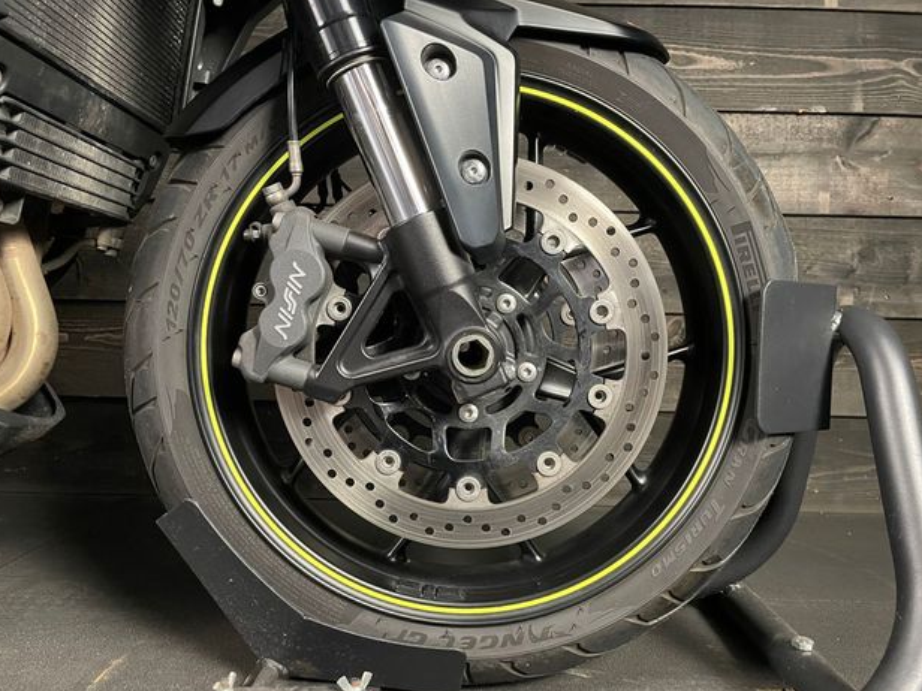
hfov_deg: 65.3
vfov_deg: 51.4
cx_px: 448
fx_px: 719
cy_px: 347
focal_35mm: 27
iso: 640
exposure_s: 1/33
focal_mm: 4.2
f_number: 1.6
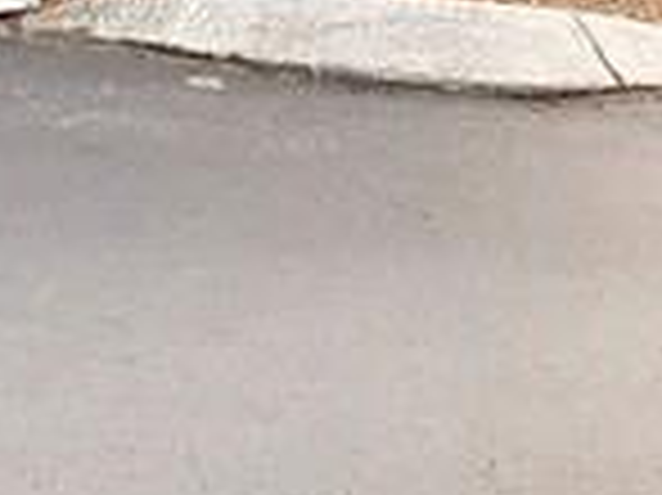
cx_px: -1558
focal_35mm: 195
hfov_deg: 8.1
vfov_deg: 6.9
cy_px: -914
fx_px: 3726
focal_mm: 3.99
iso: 20
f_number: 1.8
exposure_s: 1/517
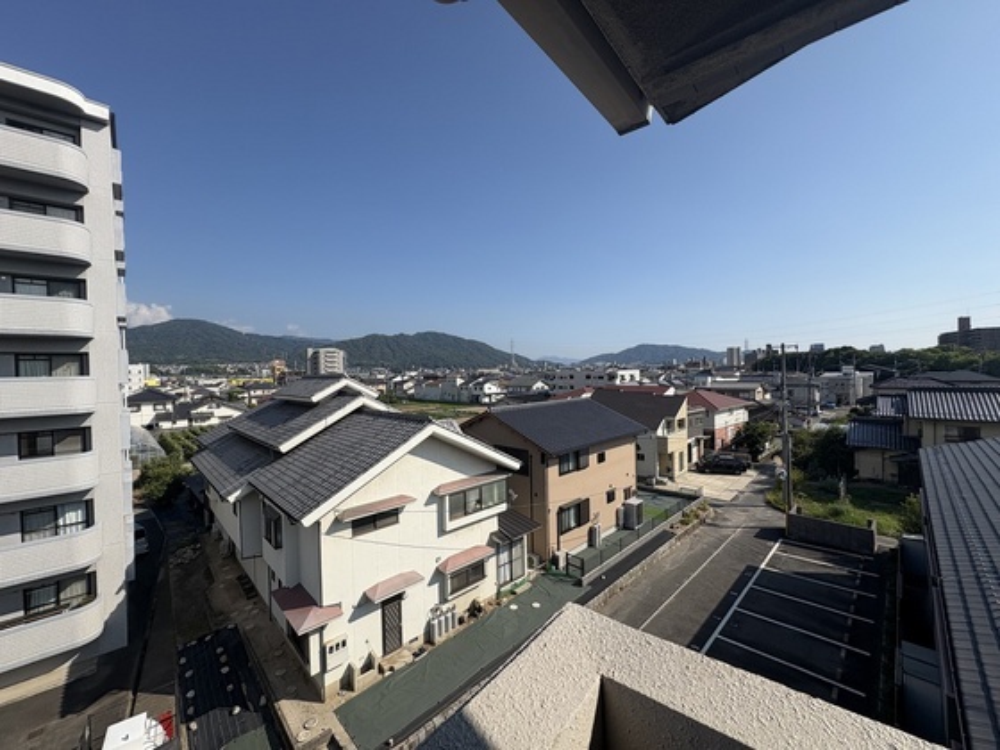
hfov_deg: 102.1
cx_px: 500
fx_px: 404
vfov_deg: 85.7
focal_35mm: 14
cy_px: 375
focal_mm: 2.22
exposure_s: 1/2874
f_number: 2.2
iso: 50
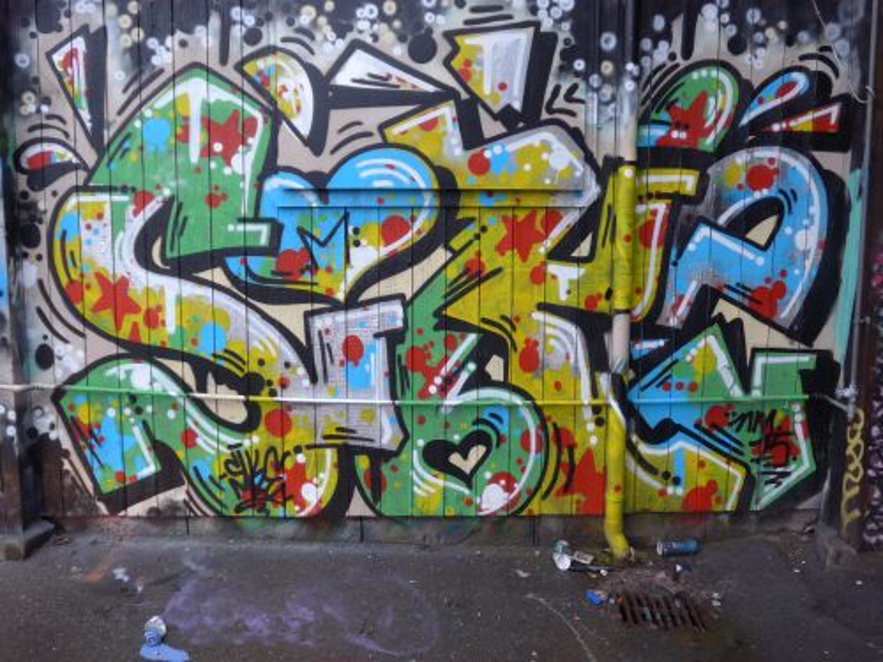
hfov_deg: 61.7
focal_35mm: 29
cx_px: 442
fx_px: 740
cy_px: 331
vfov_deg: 48.2
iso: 100
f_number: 2
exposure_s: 1/60
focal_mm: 6
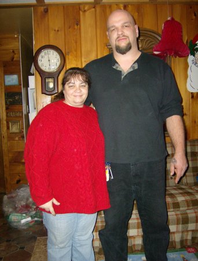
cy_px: 130
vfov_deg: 51.1
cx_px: 99
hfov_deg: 40.0
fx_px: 272
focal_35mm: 36
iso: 200
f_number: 2.8
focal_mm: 6
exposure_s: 1/60
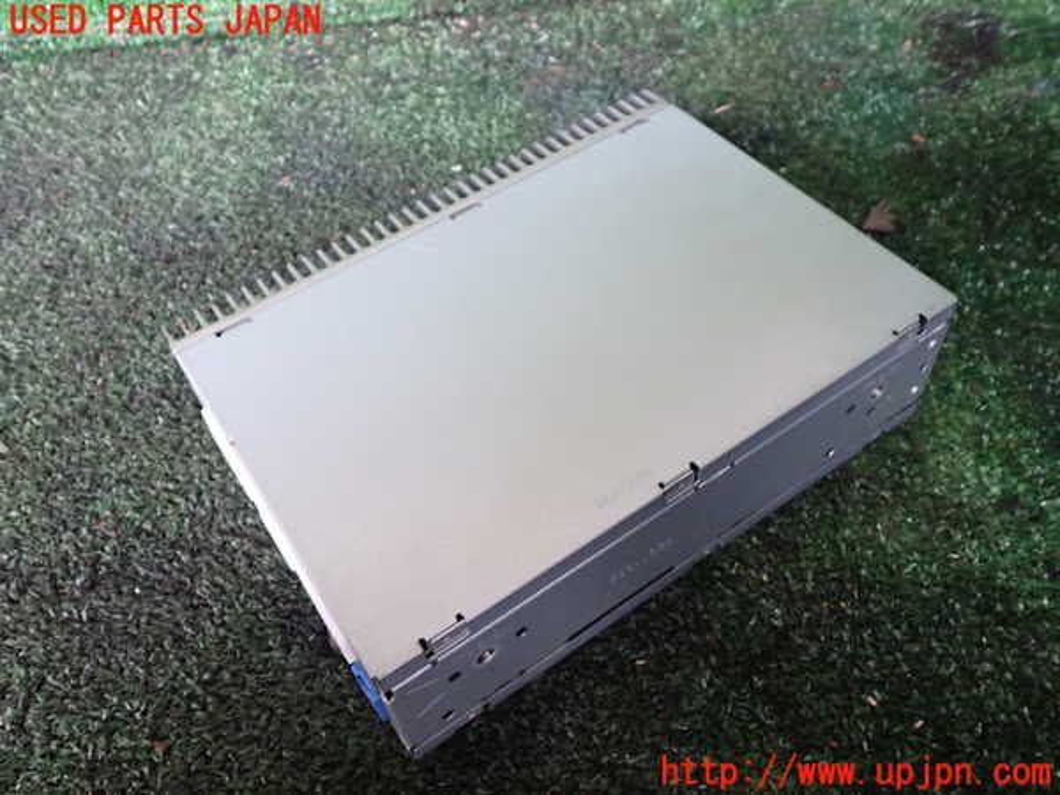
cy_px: 398
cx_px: 530
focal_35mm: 30
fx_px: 919
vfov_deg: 46.8
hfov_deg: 60.0
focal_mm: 5.4
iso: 640
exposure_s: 1/30
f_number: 2.3
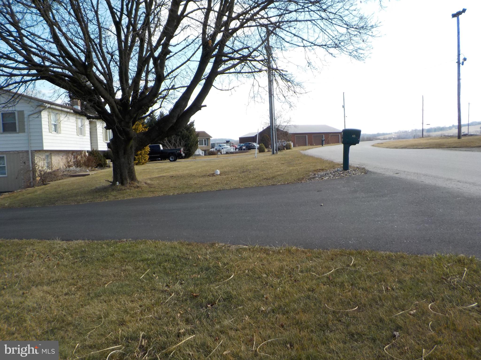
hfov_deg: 60.0
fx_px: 417
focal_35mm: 30
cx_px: 240
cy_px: 180
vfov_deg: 46.8
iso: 125
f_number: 3.3
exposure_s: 1/640
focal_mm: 4.1
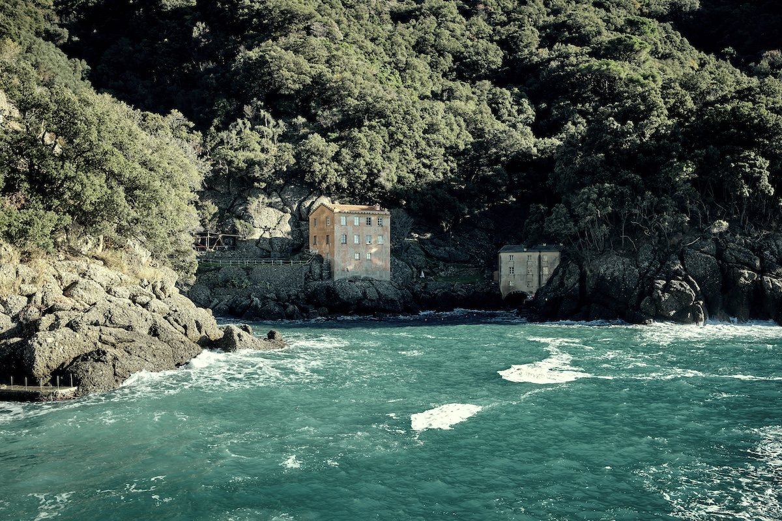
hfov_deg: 54.4
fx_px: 760
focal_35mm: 35
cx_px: 391
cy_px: 260
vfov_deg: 37.9
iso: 400
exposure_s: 1/180
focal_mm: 23
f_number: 8
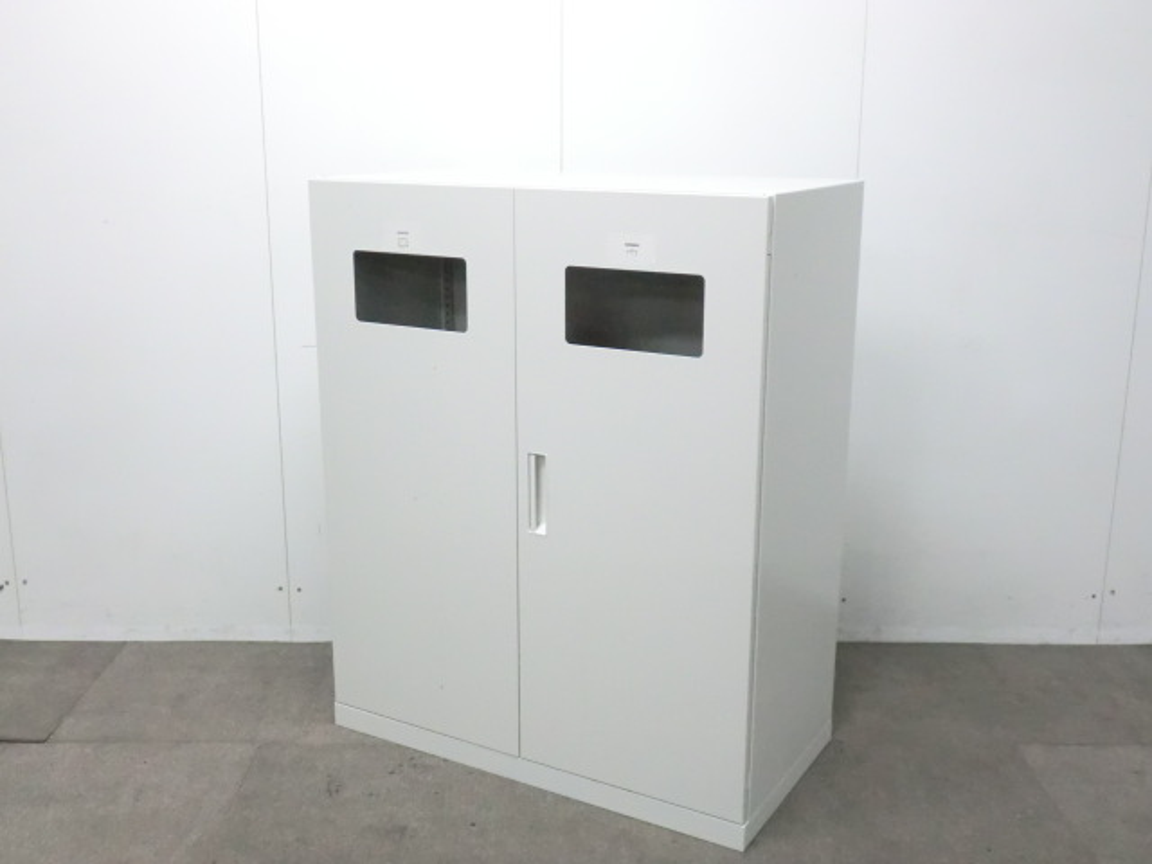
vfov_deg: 37.7
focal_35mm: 38
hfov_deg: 49.0
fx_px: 1265
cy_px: 432
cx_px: 576
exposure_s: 1/60
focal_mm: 6.9
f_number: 3.9
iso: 800
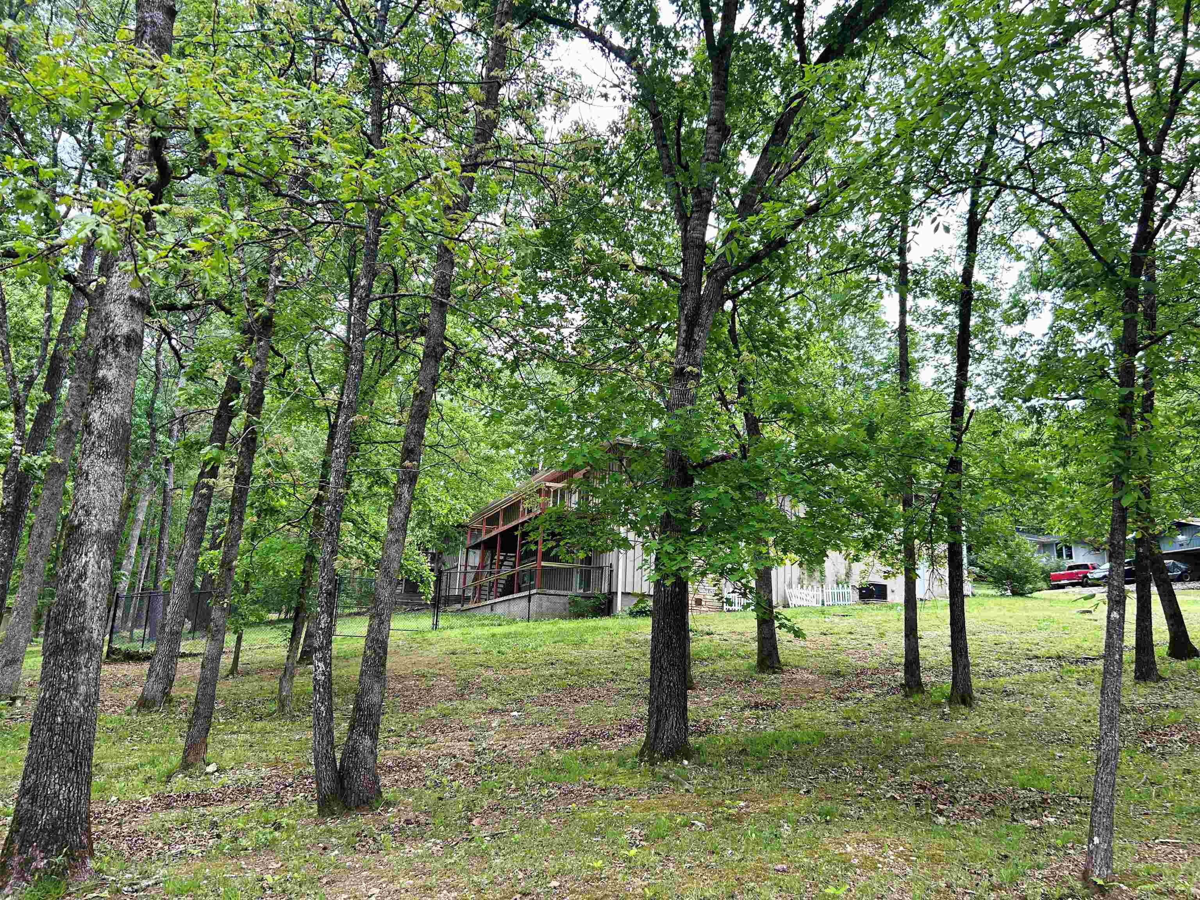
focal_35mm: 26
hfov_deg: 67.3
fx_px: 901
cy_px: 450
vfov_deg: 53.1
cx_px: 600
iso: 50
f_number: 1.5
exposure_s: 1/445
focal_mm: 5.7
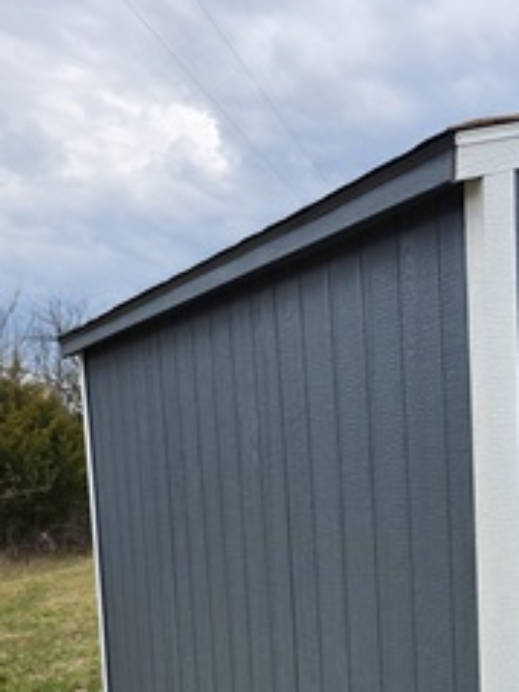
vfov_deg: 36.6
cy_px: 576
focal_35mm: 50
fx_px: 1000
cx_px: 533
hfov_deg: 27.2
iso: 25
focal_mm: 6.3
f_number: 1.7
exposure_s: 1/359
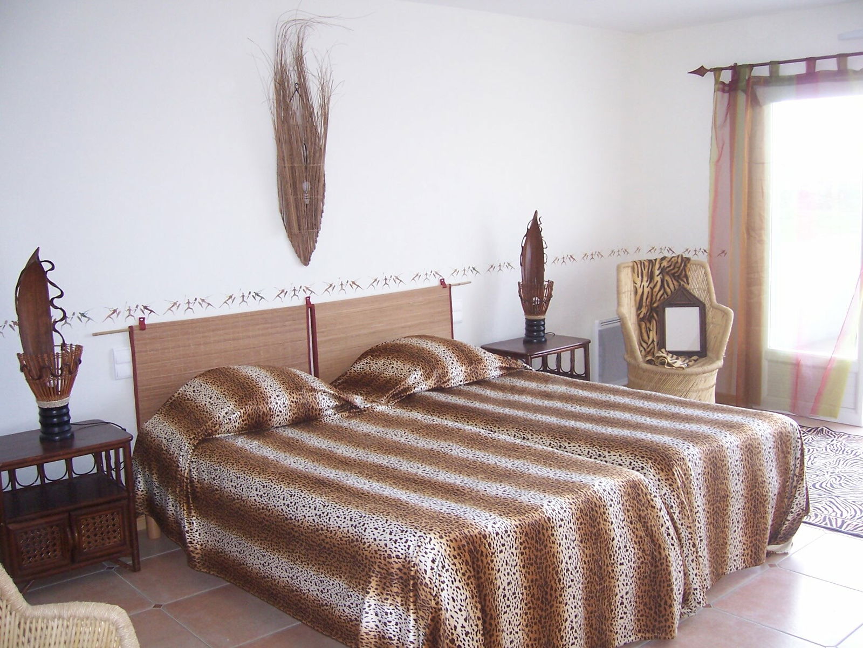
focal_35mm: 36
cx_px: 432
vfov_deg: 39.7
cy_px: 324
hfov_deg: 51.4
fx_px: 898
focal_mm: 6
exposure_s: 1/60
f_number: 3
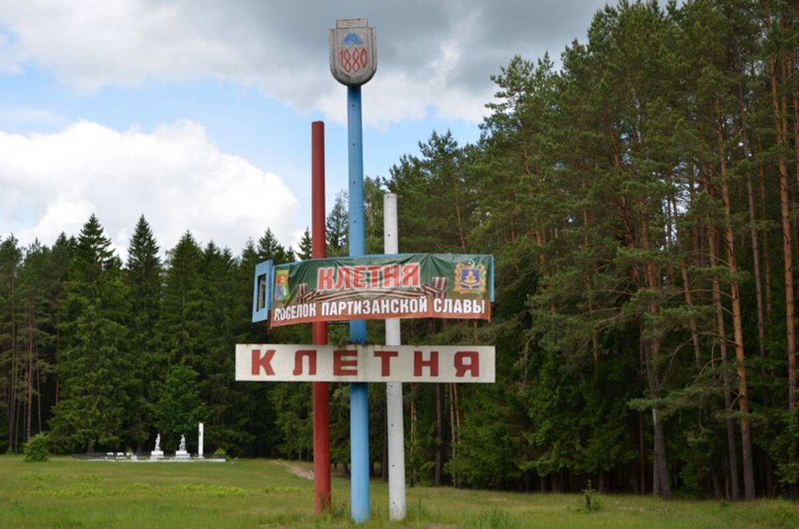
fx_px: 1162
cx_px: 400
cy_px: 264
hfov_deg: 37.9
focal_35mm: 52
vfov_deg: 25.6
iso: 100
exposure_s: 1/250
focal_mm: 35
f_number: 6.3
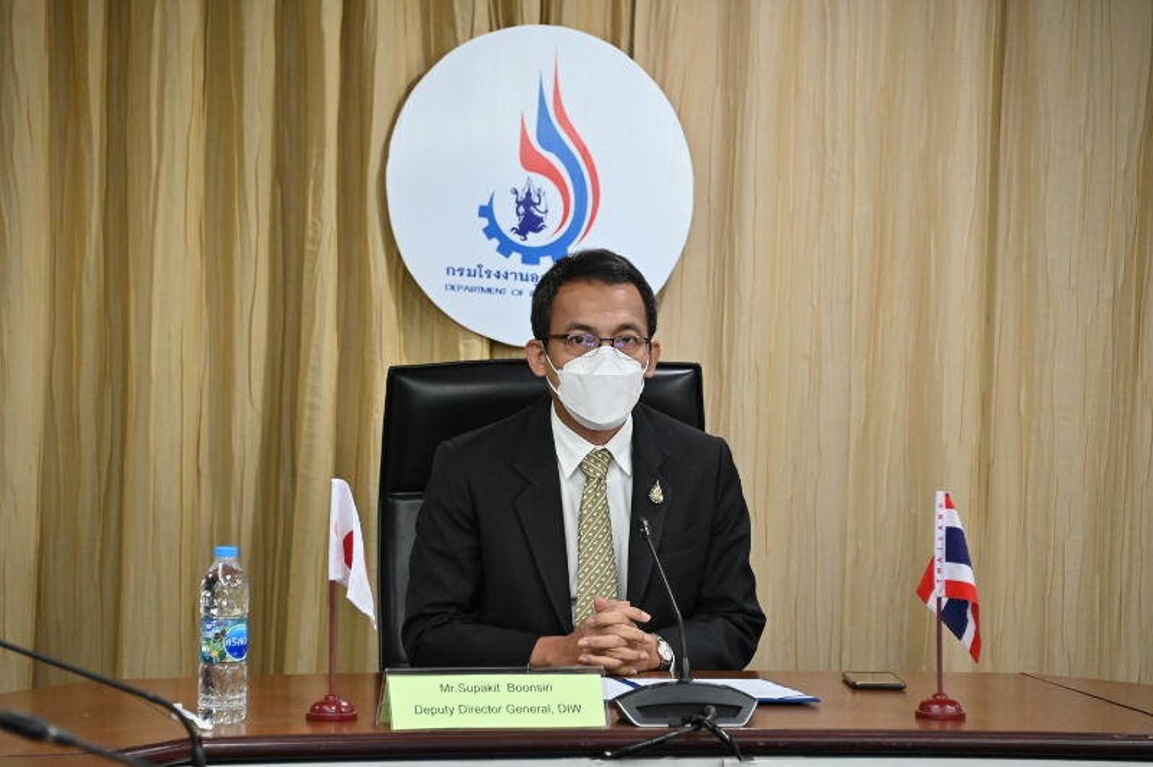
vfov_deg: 7.6
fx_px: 5760
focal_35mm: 180
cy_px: 384
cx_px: 576
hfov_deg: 11.4
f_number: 5.6
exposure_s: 1/80
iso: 4000
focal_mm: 180
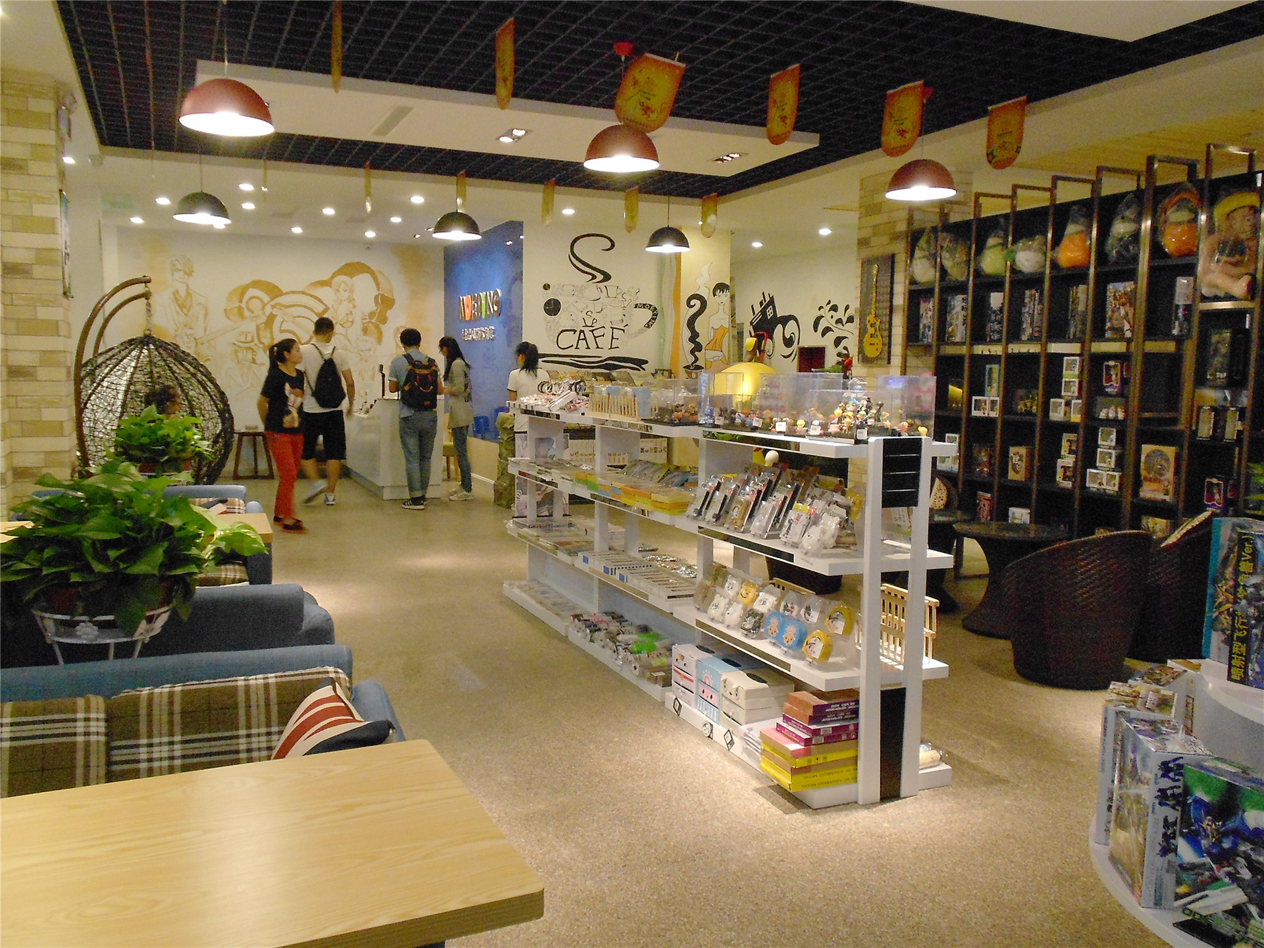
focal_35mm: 26
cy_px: 474
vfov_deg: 53.1
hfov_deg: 67.3
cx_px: 632
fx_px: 949
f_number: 3.2
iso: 400
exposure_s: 1/15
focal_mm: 4.6
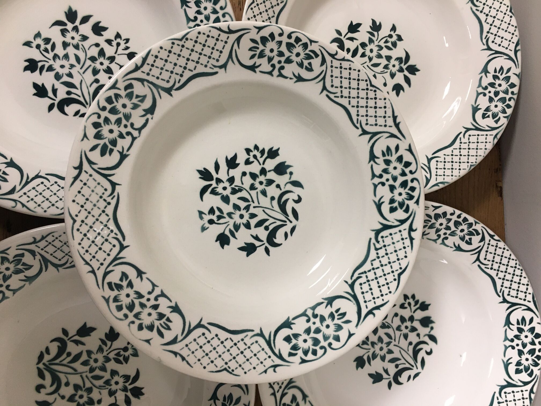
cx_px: 270
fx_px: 453
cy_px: 203
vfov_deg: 48.2
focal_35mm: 29
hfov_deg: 61.7
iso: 125
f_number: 2.2
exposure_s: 1/33
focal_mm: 4.15
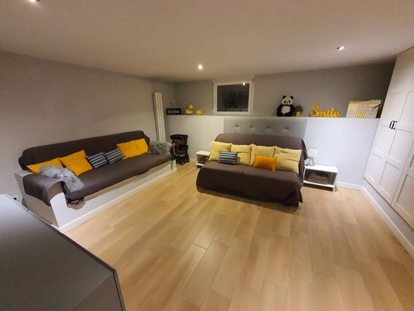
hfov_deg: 106.2
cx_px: 207
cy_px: 156
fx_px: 155
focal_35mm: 13
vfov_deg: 89.9
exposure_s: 1/33
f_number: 2.2
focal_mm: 1.8
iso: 640
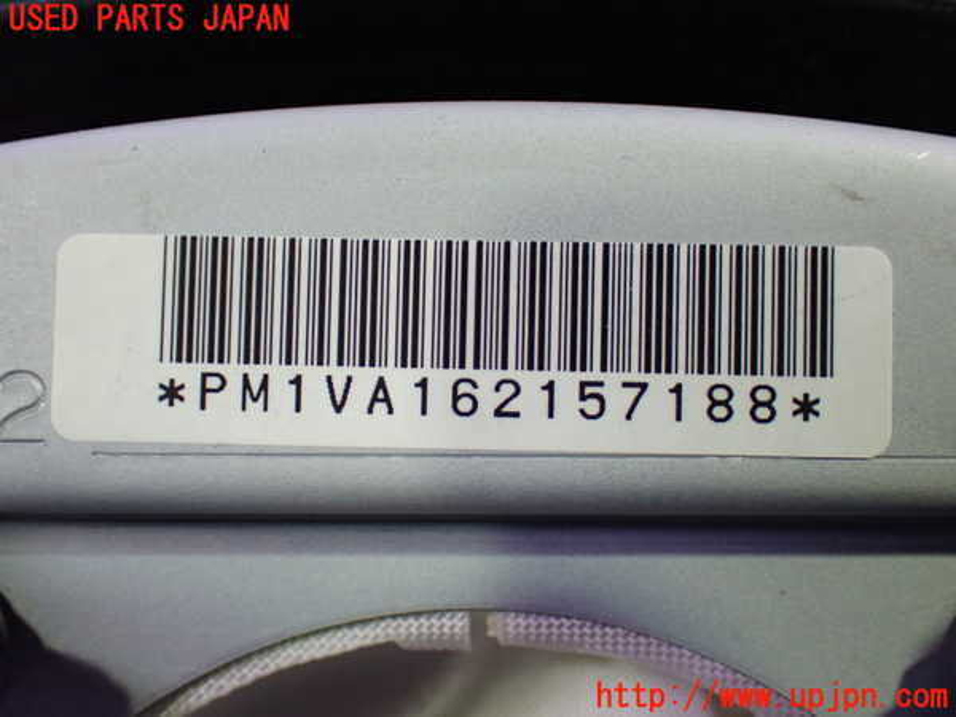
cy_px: 358
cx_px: 478
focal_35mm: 47
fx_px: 1298
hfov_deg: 40.4
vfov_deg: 30.9
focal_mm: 8.4
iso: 800
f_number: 3.1
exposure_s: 1/60
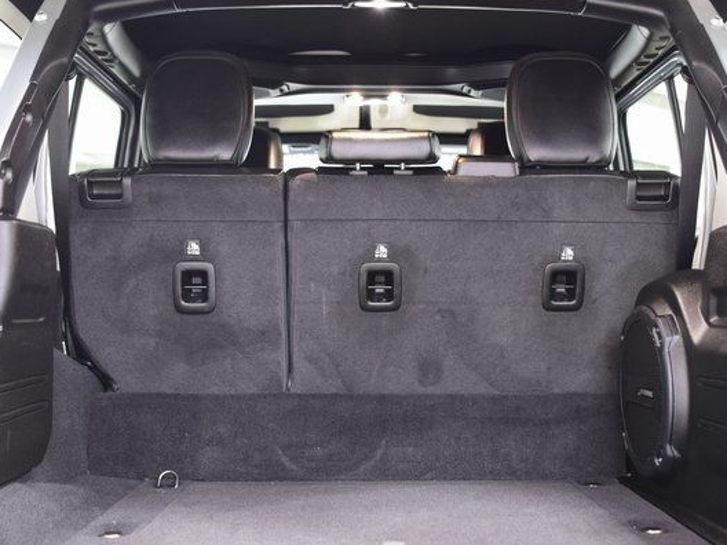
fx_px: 882
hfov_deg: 44.8
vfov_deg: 34.3
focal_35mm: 42
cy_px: 268
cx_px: 387
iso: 1600
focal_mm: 24
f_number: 2.8
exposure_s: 1/8
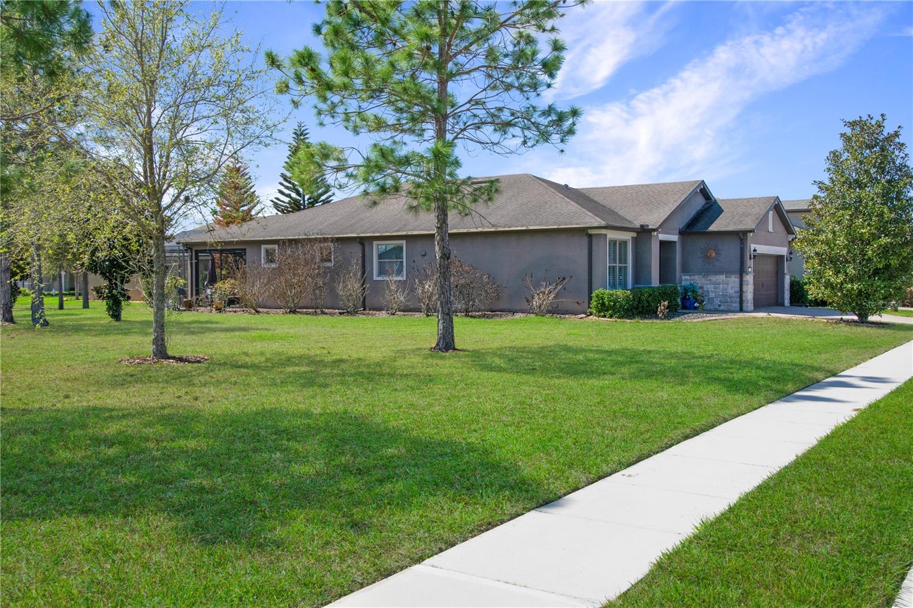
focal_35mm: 36
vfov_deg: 36.9
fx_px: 913
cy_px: 304
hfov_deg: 53.1
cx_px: 456
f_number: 11
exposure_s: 1/500
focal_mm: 24
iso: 400
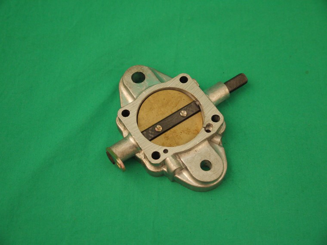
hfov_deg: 39.7
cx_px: 164
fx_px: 453
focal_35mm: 48
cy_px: 122
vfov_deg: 30.3
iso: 800
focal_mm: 24
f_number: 4.5
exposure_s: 1/125
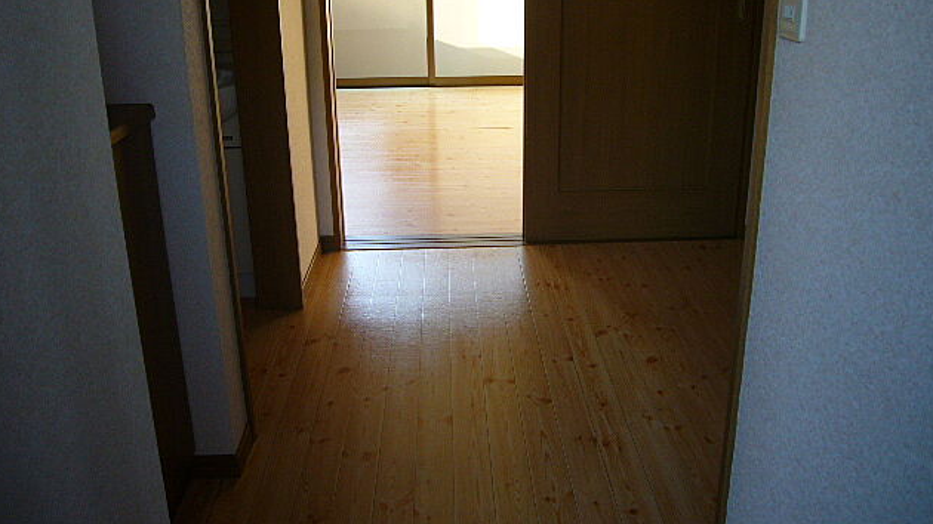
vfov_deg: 37.3
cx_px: 466
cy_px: 172
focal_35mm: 31
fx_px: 767
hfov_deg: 62.6
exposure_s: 1/60
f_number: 2.8
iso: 80
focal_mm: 4.6
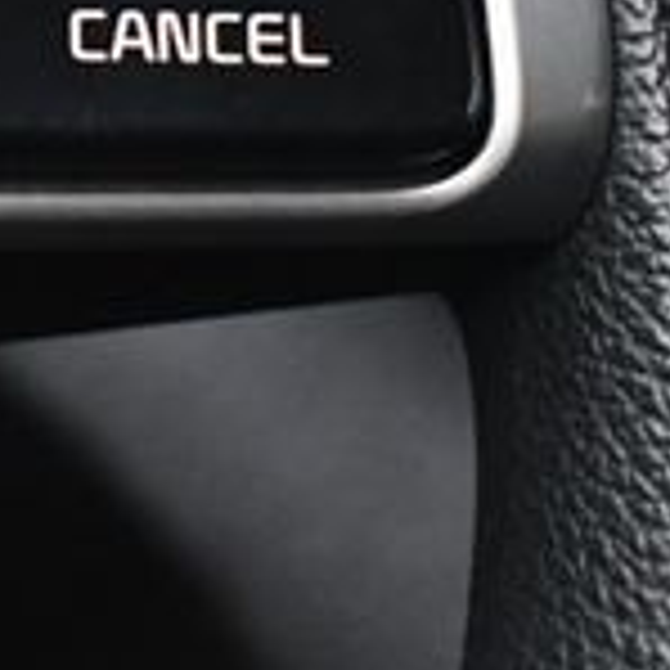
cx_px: -324
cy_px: -225
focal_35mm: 252
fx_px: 5518
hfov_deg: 6.9
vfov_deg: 6.9
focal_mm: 46
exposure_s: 1/125
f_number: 5.3
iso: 3200
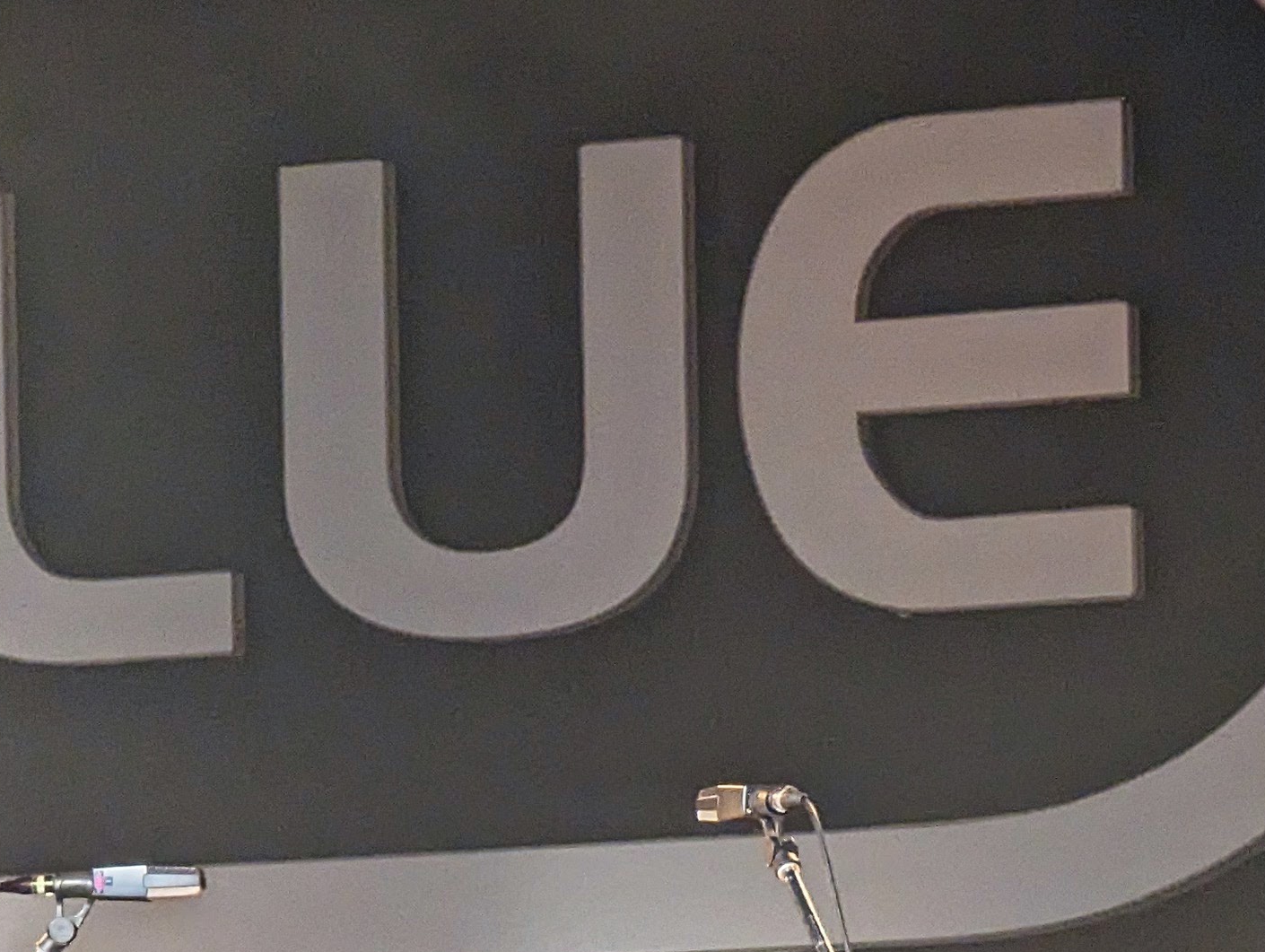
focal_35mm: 301
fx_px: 11013
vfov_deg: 4.9
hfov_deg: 6.6
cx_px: 869
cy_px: 1349
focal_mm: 19
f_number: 3.5
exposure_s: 1/221
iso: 467
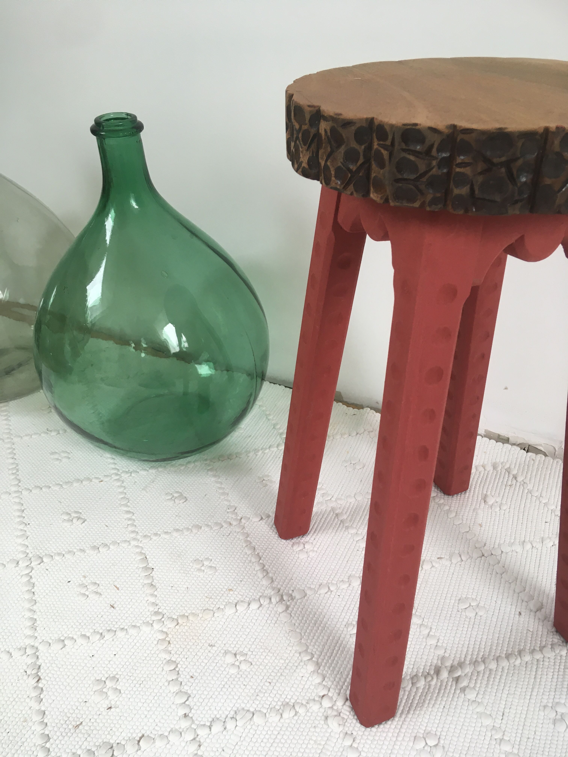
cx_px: 284
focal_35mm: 29
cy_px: 378
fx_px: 634
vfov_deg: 61.7
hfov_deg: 48.2
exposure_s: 1/33
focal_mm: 4.15
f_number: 2.2
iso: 32
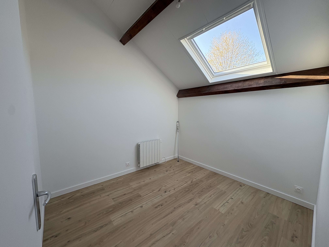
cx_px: 164
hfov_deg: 102.1
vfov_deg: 85.7
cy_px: 124
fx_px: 133
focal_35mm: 14
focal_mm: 2.22
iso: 80
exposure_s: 1/117
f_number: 2.2
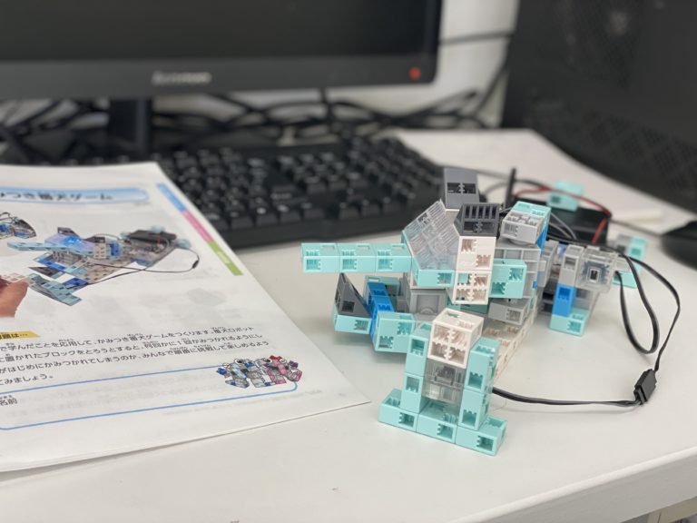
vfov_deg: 28.0
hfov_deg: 36.8
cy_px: 262
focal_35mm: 52
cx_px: 348
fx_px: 1047
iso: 100
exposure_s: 1/120
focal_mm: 6
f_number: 2
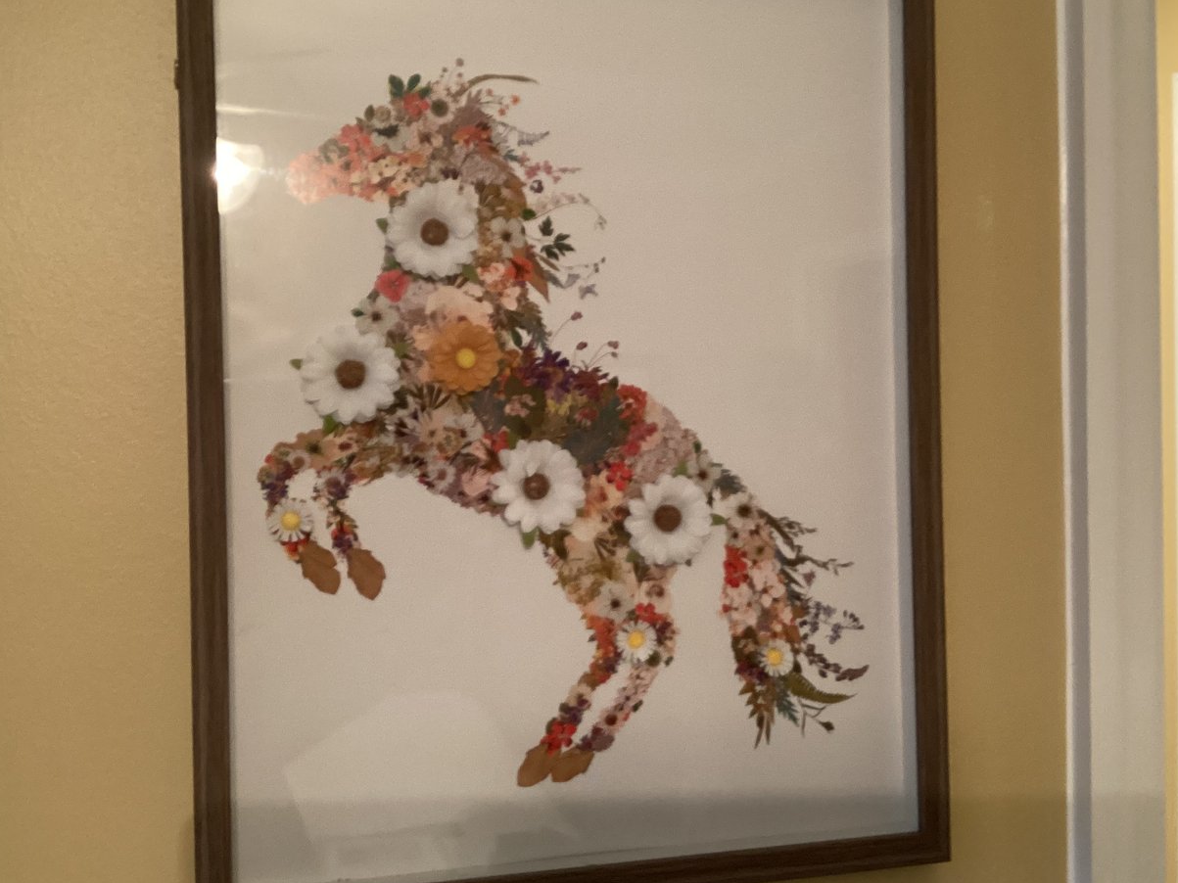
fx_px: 1327
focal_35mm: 39
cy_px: 398
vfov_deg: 36.8
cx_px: 592
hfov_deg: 47.9
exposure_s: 1/60
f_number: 2.4
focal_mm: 3.3
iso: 320
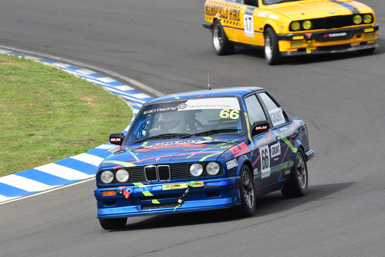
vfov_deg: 2.4
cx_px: 192
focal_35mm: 570
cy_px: 128
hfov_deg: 3.6
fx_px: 6098
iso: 640
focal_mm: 380
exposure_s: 1/640
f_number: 10
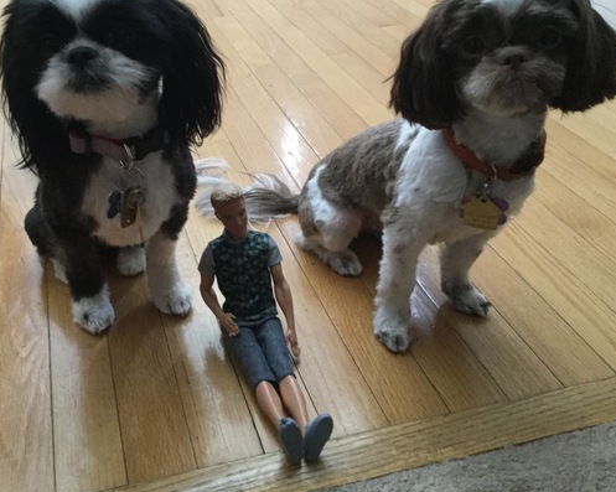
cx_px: 238
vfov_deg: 38.0
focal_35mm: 39
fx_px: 711
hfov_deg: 46.5
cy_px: 197
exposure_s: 1/20
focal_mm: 3.3
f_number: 2.4
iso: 200
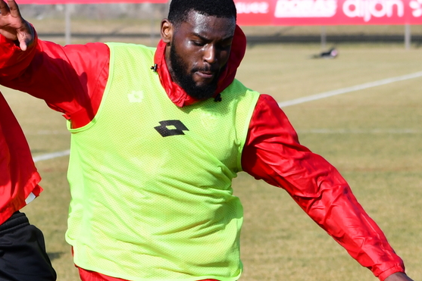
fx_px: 4781
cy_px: 291
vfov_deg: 3.4
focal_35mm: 408
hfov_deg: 5.1
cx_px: 93
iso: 400
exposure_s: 1/1600
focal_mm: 95
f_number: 7.1
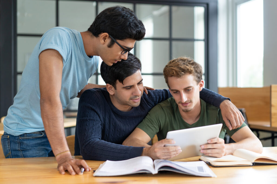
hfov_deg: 36.2
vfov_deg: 24.6
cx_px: 138
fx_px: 423
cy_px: 92
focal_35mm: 55
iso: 250
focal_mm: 55
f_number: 2.5
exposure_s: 1/200
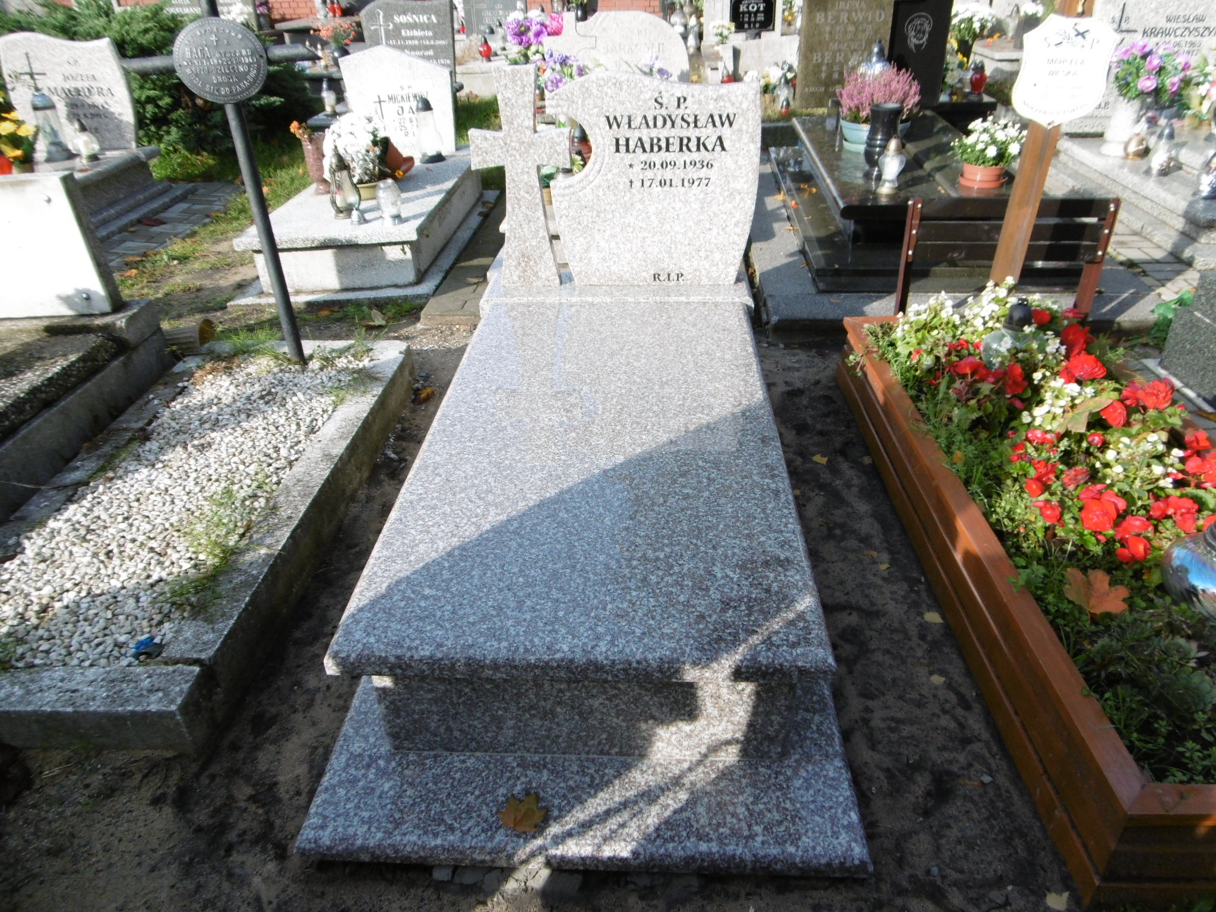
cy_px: 456
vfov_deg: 56.8
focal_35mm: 24
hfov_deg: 71.6
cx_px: 608
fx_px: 843
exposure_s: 1/400
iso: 100
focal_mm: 4.3
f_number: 3.1
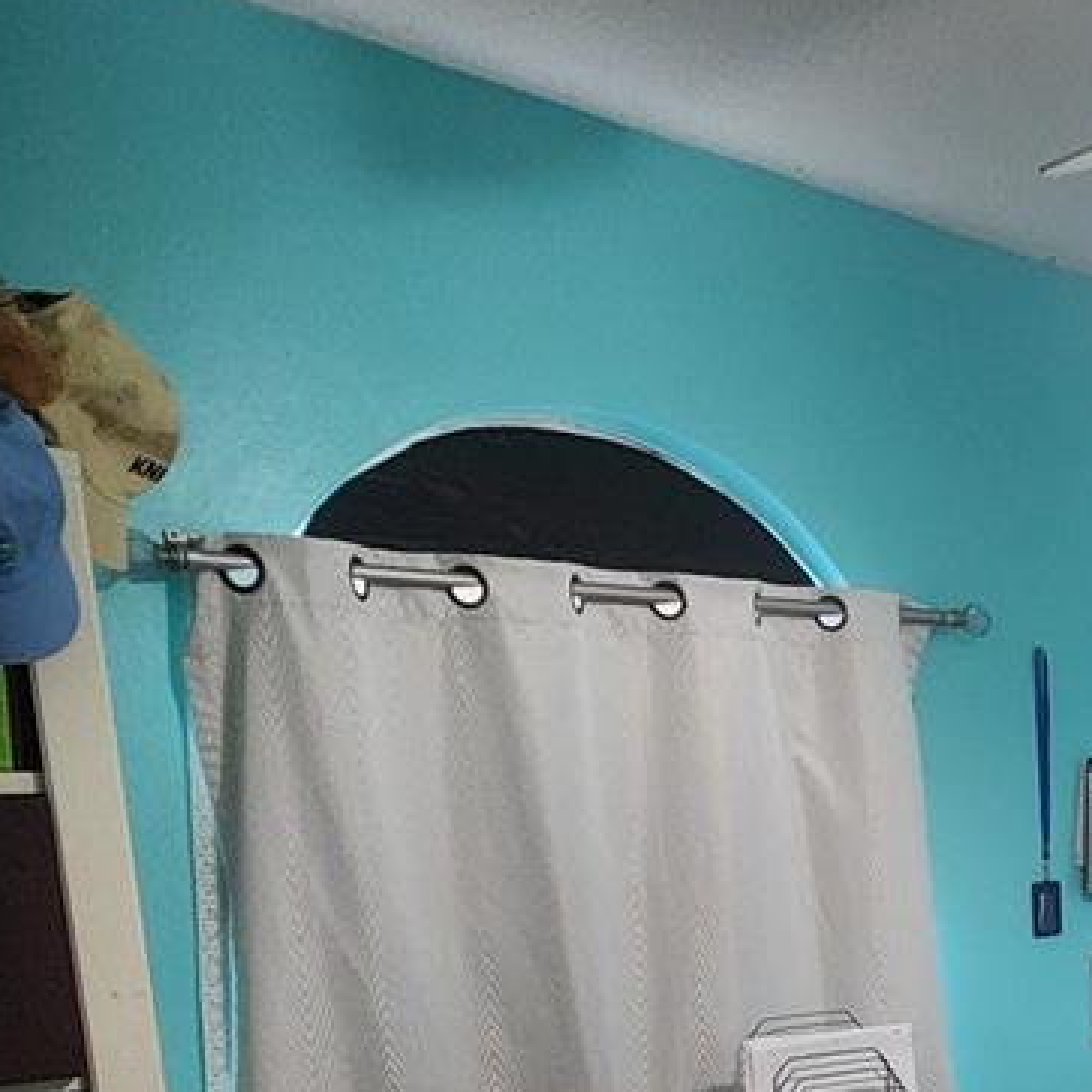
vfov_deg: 39.5
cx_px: 1230
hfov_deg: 36.4
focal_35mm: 38
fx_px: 1356
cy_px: 1050
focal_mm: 2.2
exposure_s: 1/30
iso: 400
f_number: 2.2
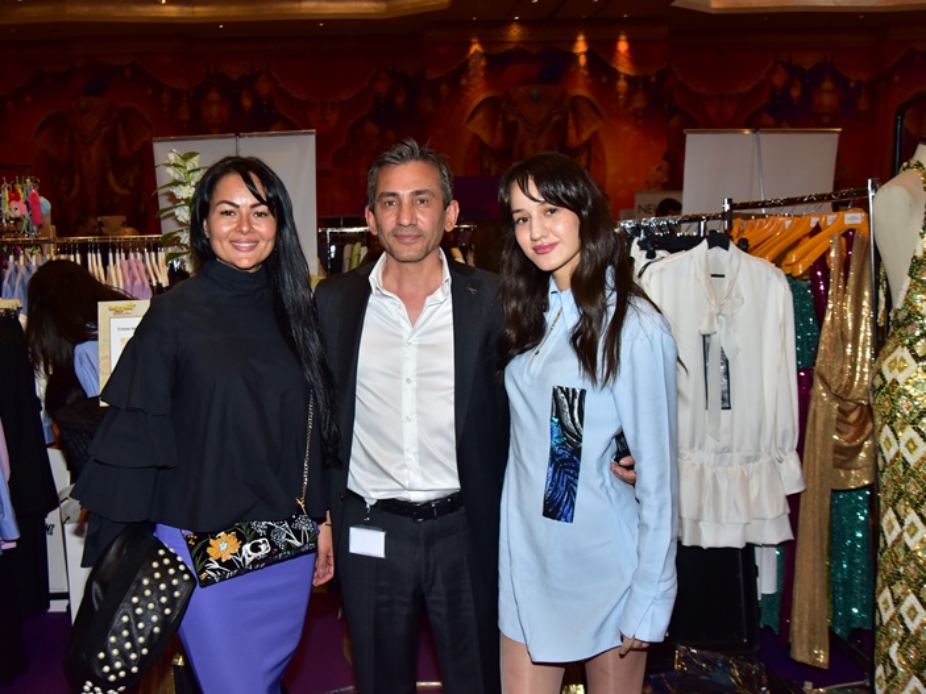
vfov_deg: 40.7
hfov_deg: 52.5
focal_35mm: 35
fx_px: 936
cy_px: 347
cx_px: 407
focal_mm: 32
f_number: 4.5
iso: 1000
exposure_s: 1/160
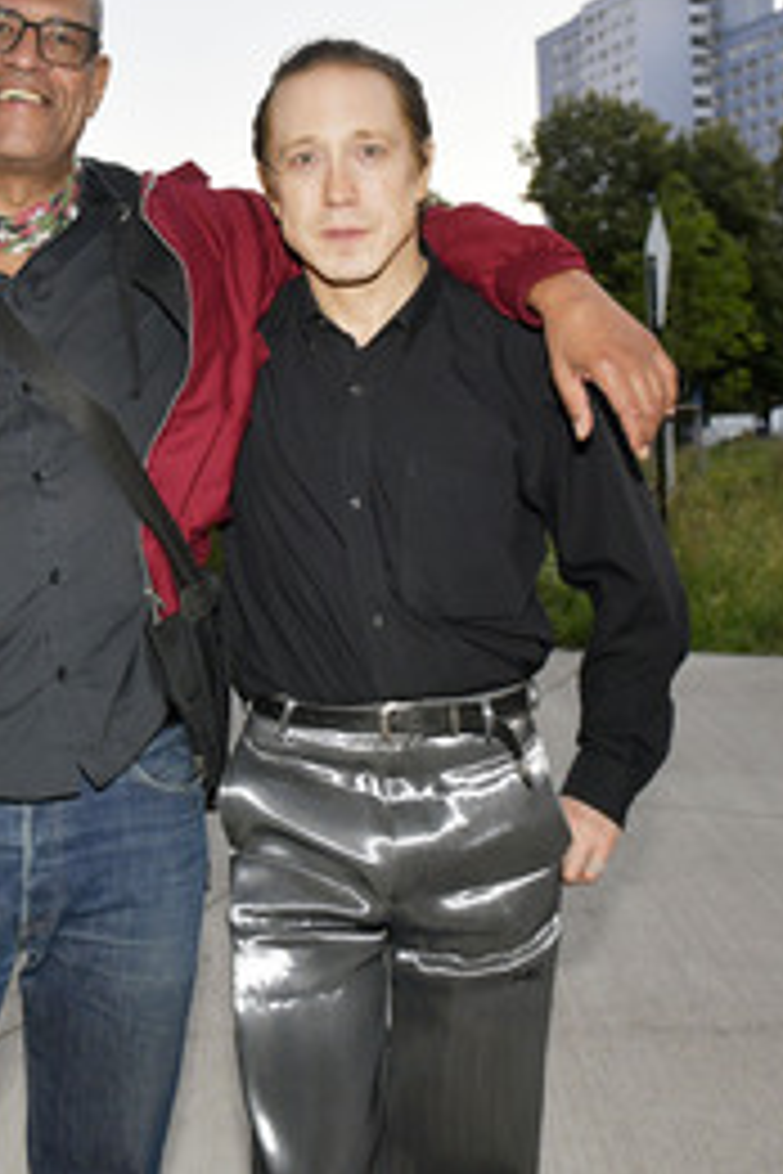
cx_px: 182
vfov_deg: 39.5
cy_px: 504
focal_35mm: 50
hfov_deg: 26.6
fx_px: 1631
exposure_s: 1/200
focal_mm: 29
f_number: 5.6
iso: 1250
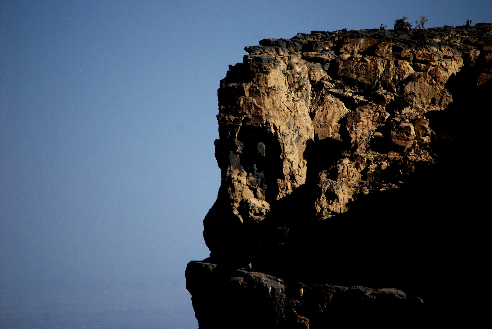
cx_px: 246
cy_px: 164
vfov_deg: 4.6
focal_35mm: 300
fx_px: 4104
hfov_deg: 6.9
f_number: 5.6
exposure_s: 1/1000
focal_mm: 200
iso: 100
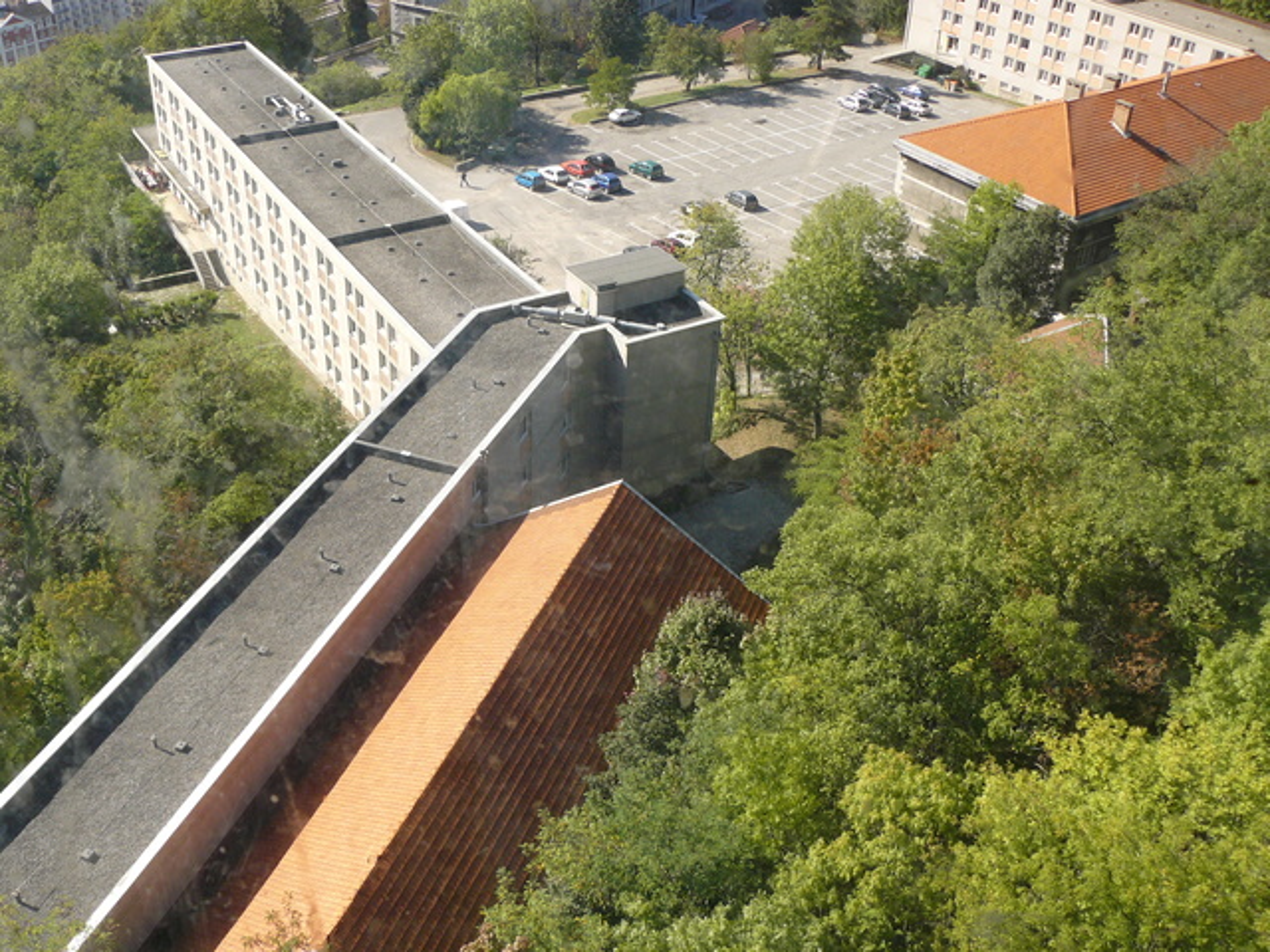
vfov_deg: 39.7
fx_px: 1321
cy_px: 476
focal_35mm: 36
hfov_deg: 51.4
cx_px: 635
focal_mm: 6
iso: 100
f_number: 4
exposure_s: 1/200
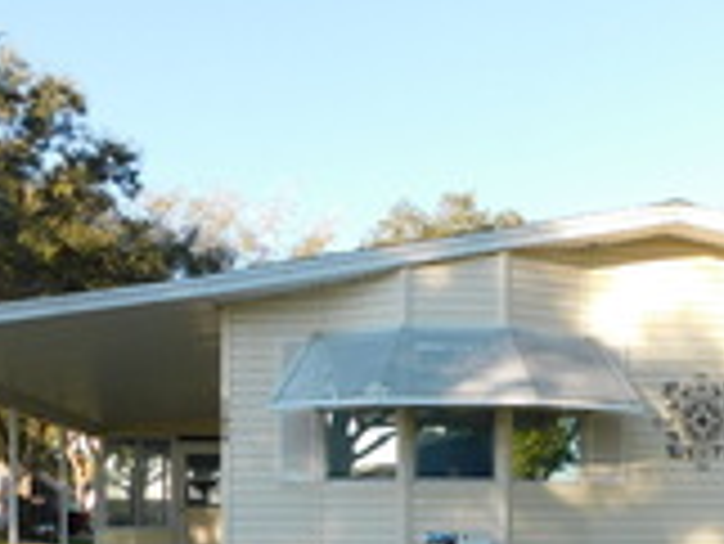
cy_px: 542
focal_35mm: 50
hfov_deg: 37.8
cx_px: 472
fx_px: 1047
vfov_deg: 27.5
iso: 125
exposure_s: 1/400
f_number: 3
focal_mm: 4
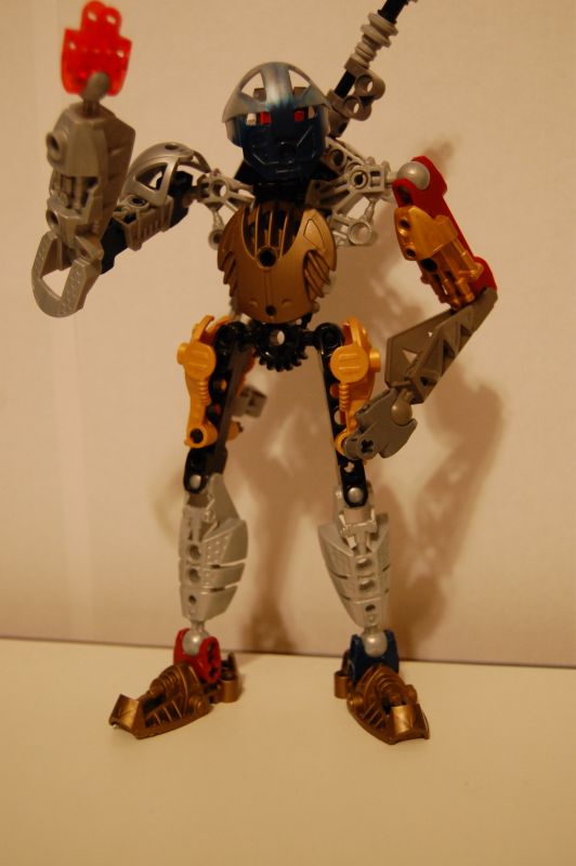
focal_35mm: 42
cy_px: 433
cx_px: 288
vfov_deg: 46.4
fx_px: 1010
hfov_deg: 31.8
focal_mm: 28
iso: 1100
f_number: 4.2
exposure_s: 1/8
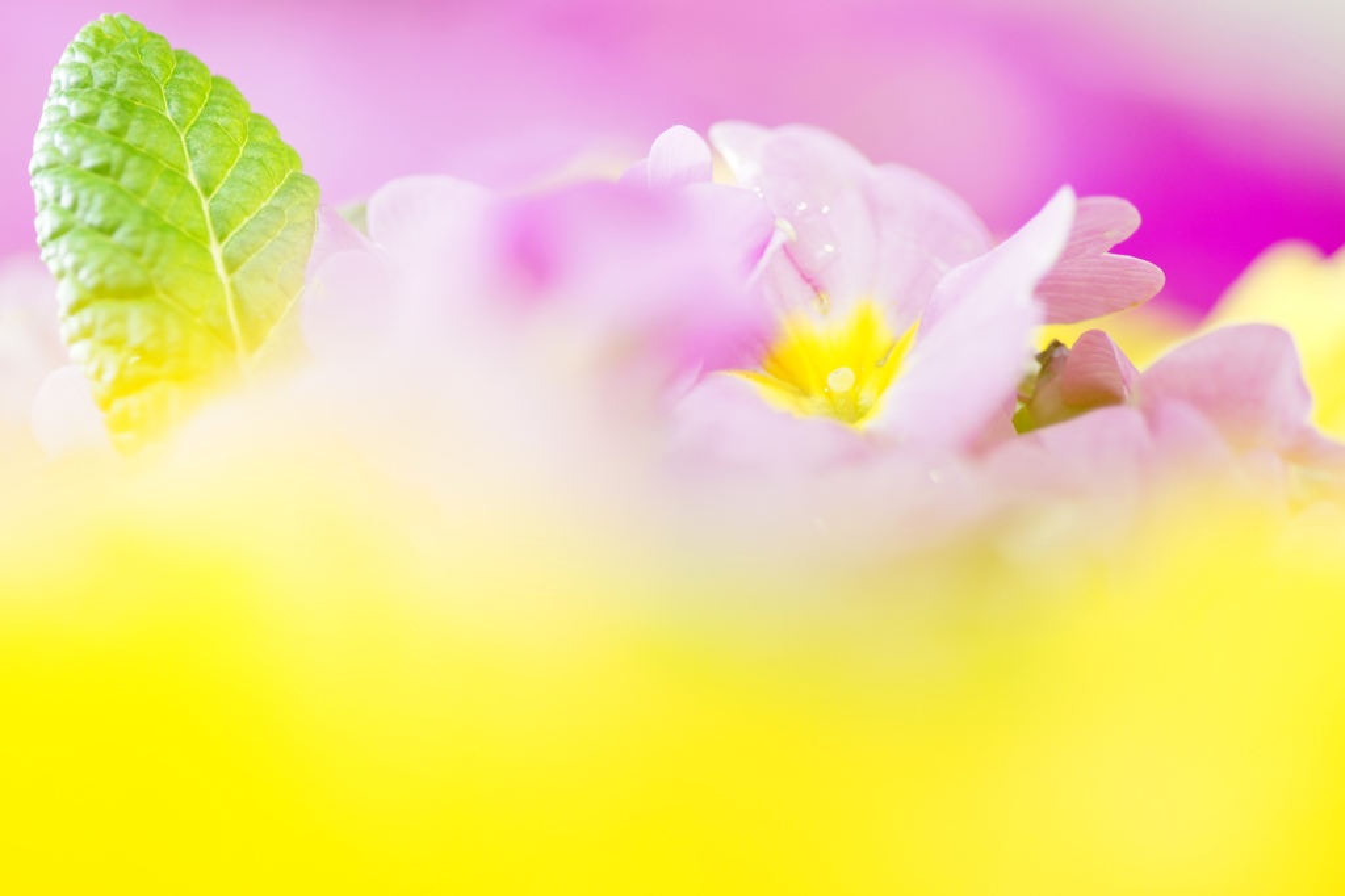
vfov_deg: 9.1
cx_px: 672
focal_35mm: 150
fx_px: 5602
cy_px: 448
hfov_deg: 13.7
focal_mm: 100
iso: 200
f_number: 2.8
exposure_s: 4
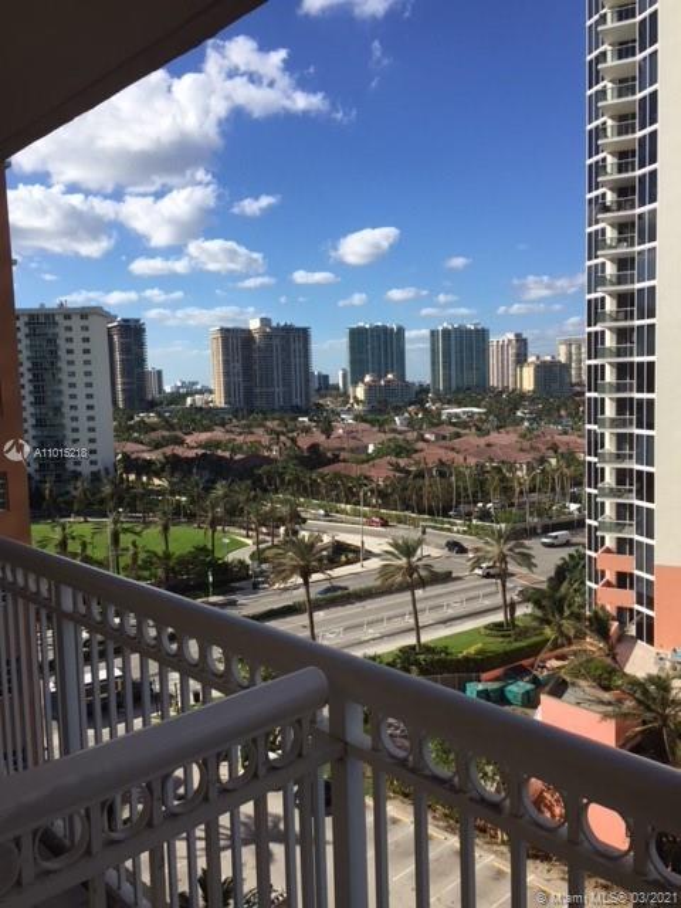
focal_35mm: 29
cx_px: 340
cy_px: 454
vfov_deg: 61.7
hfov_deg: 48.2
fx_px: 761
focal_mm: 4.15
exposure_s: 1/2198
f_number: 2.2
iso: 32
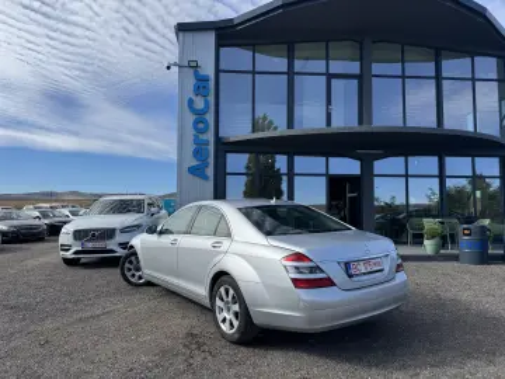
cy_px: 190
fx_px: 350
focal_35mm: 24
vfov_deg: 56.8
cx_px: 252
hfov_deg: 71.6
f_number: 1.78
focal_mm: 6.76
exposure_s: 1/4310
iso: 80
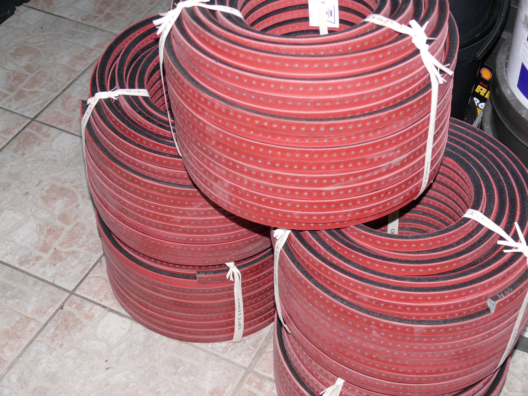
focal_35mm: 55
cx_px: 264
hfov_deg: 34.9
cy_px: 198
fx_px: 839
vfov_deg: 26.6
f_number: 3.2
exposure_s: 1/30
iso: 100
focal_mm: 11.7
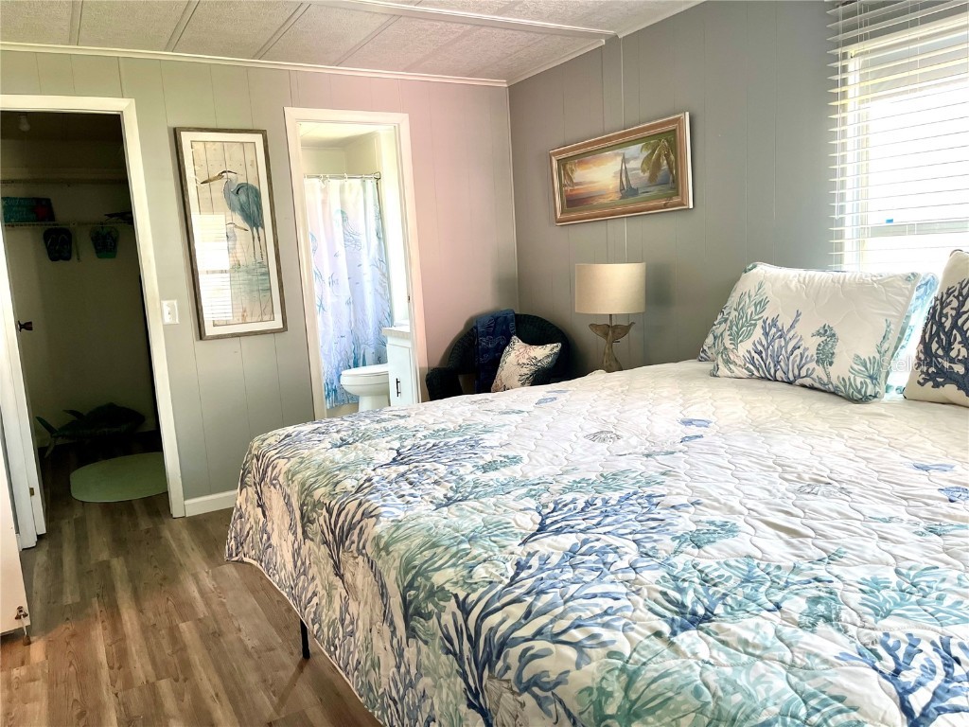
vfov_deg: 53.1
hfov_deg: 67.3
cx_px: 484
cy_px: 364
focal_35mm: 26
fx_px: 728
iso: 125
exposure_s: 1/120
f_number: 1.6
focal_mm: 5.1
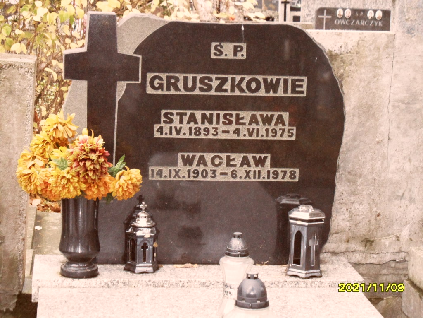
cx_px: 212
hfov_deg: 19.6
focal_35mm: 100
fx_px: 1222
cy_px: 159
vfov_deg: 14.8
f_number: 4.4
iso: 640
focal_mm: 16.3
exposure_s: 1/45
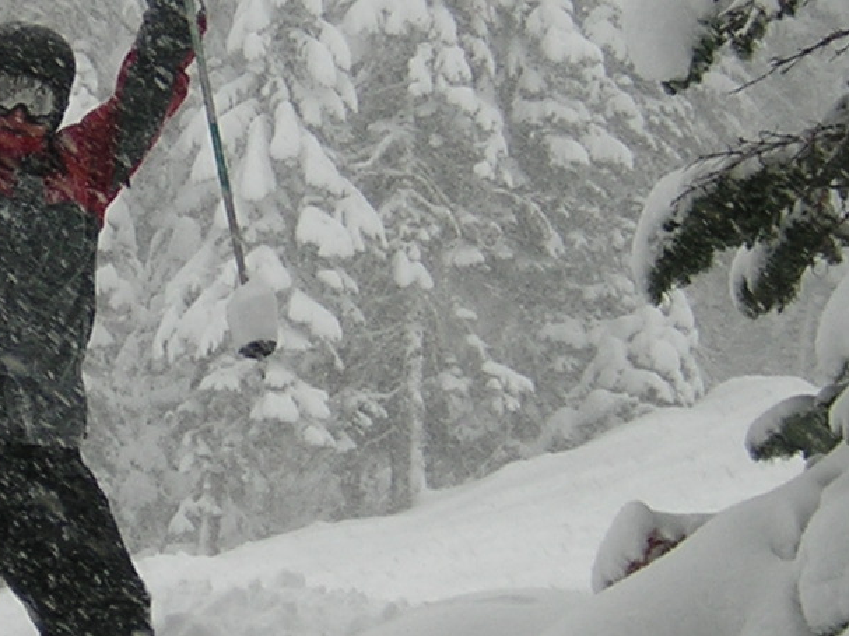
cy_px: 235
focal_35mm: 274
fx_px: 6719
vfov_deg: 5.4
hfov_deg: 7.2
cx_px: -41
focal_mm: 13.6
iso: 100
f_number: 4.6
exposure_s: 1/234
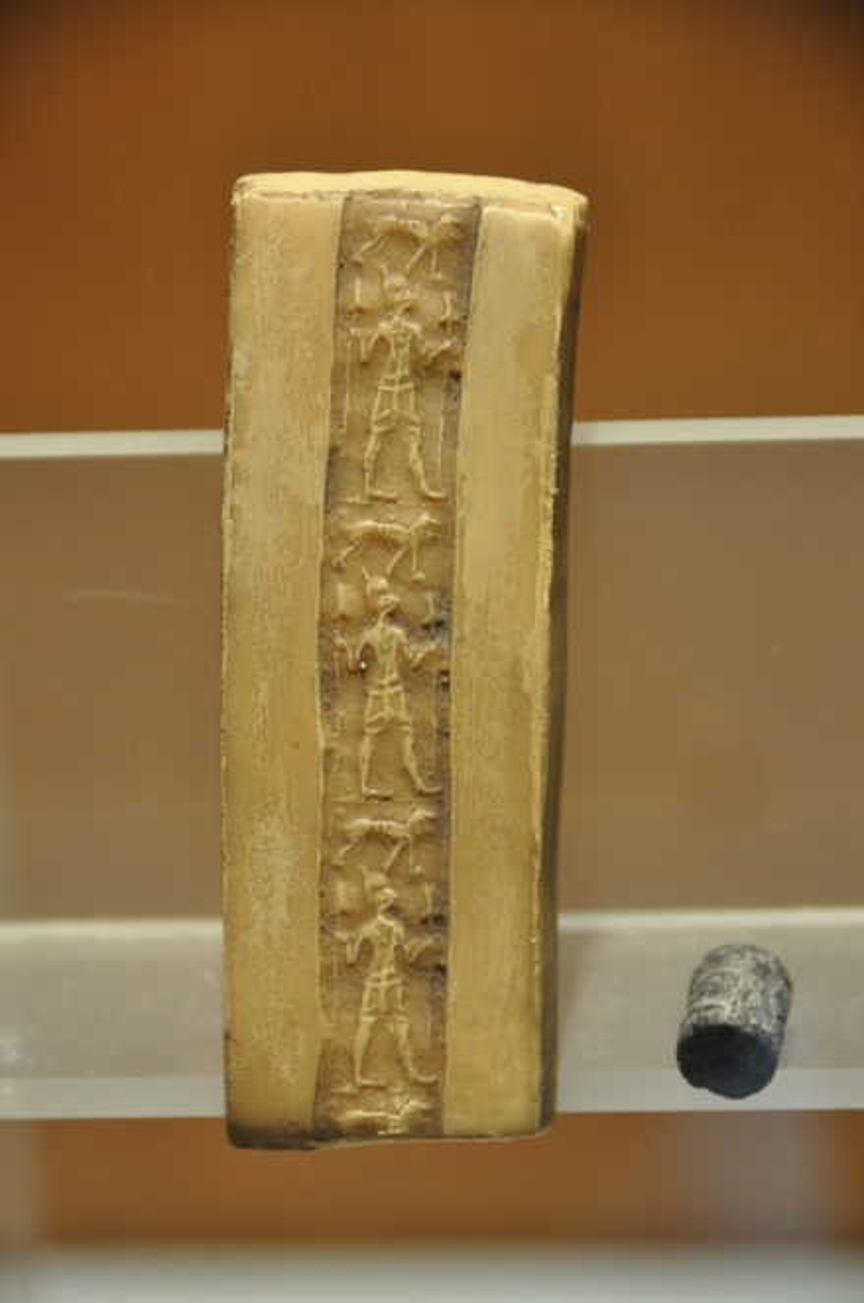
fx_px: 6070
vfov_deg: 12.3
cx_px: 432
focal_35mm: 168
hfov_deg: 8.1
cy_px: 652
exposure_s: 1/30
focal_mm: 112
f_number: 5.3
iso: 500
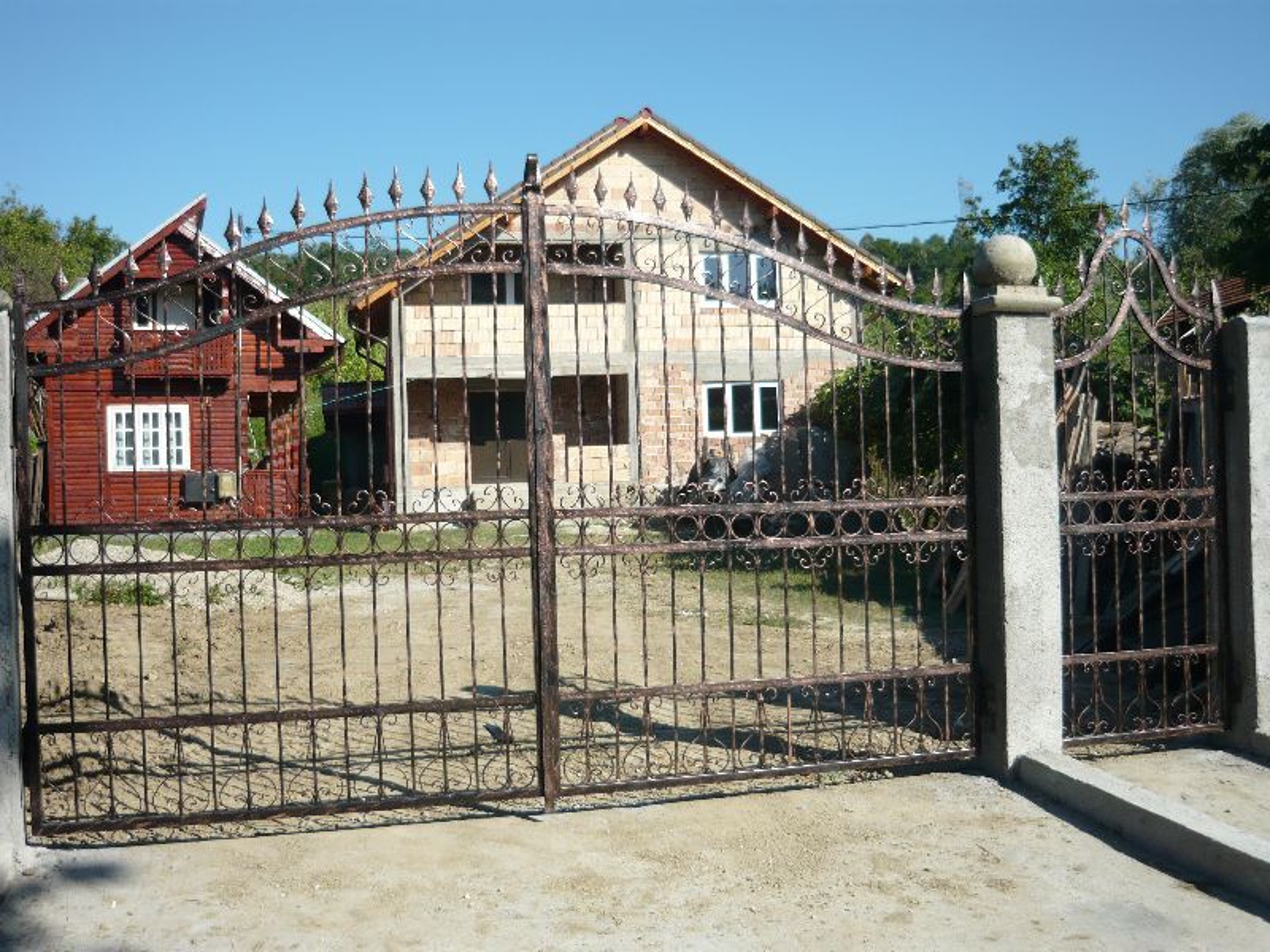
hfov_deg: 51.4
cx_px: 635
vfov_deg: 39.7
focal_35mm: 36
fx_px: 1321
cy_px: 476
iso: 100
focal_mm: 6
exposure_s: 1/160
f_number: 8
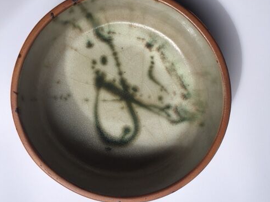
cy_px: 98
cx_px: 122
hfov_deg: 48.9
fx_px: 296
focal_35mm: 38
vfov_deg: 37.7
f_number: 2.2
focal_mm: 4.15
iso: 25
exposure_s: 1/615
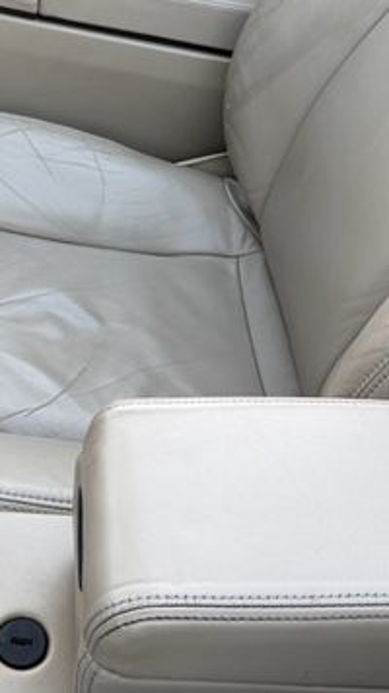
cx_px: 109
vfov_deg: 43.7
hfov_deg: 25.2
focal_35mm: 47
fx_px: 863
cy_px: 311
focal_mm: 6.76
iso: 125
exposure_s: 1/121
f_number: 1.78
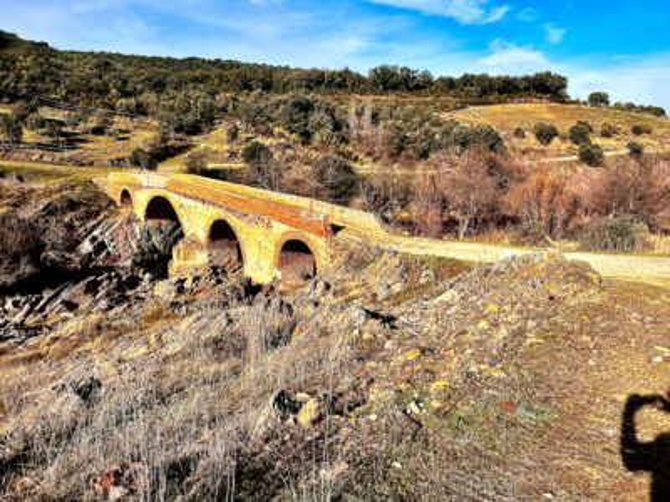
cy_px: 251
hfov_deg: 67.3
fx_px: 503
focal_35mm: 26
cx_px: 335
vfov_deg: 53.1
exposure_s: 1/3135
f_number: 1.6
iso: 50
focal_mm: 5.1
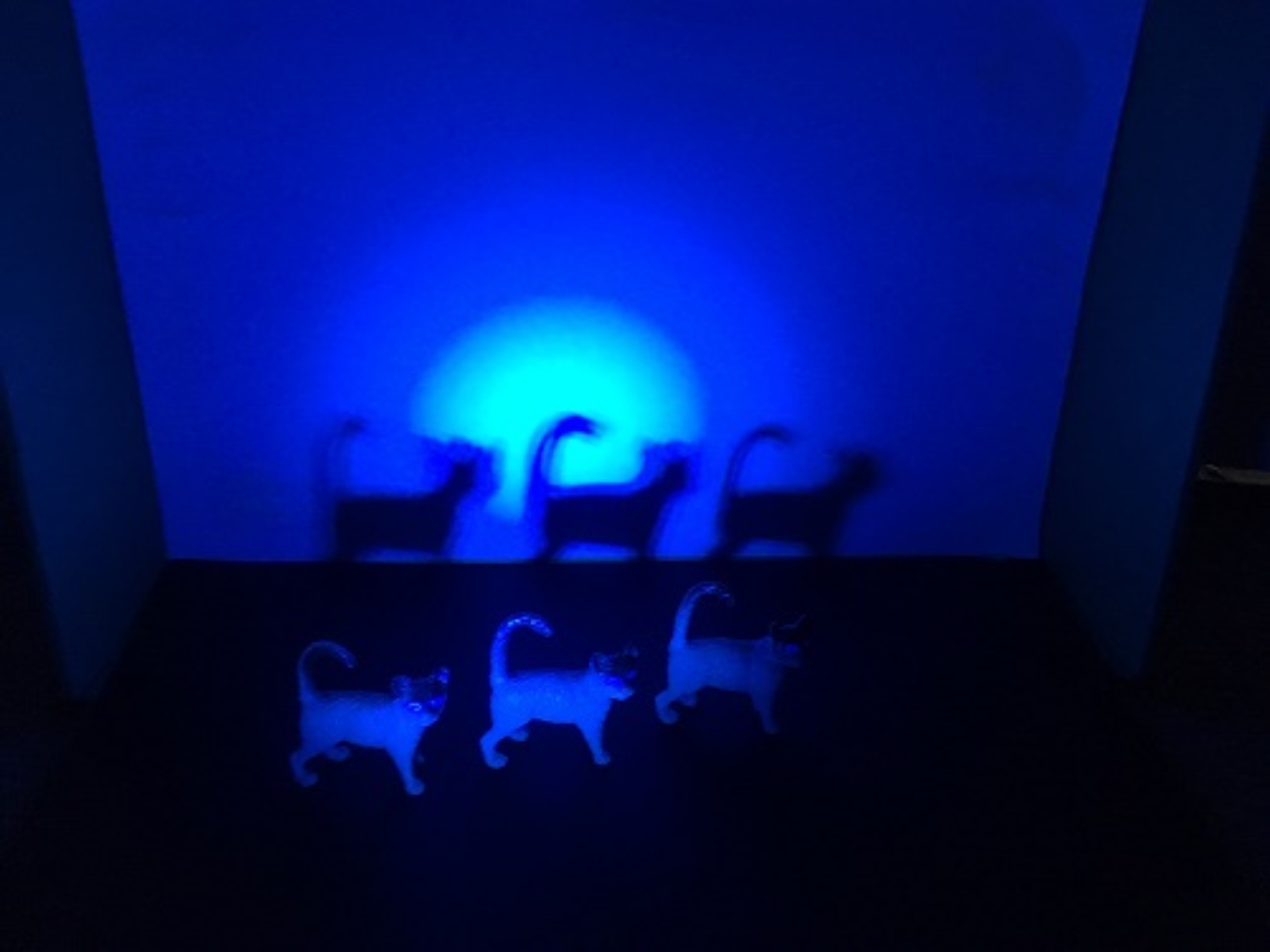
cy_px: 476
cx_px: 635
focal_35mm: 29
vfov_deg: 48.2
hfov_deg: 61.7
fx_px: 1064
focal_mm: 4.15
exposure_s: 1/25
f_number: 2.2
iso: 200
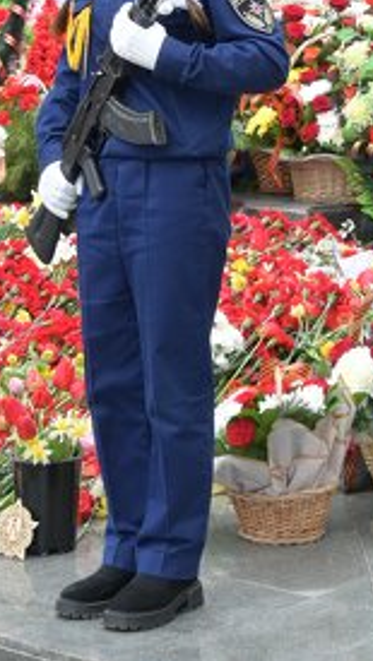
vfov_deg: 16.8
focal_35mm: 121
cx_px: 360
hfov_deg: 9.9
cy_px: -157
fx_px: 2129
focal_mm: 26.5
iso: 100
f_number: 4.5
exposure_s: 1/125
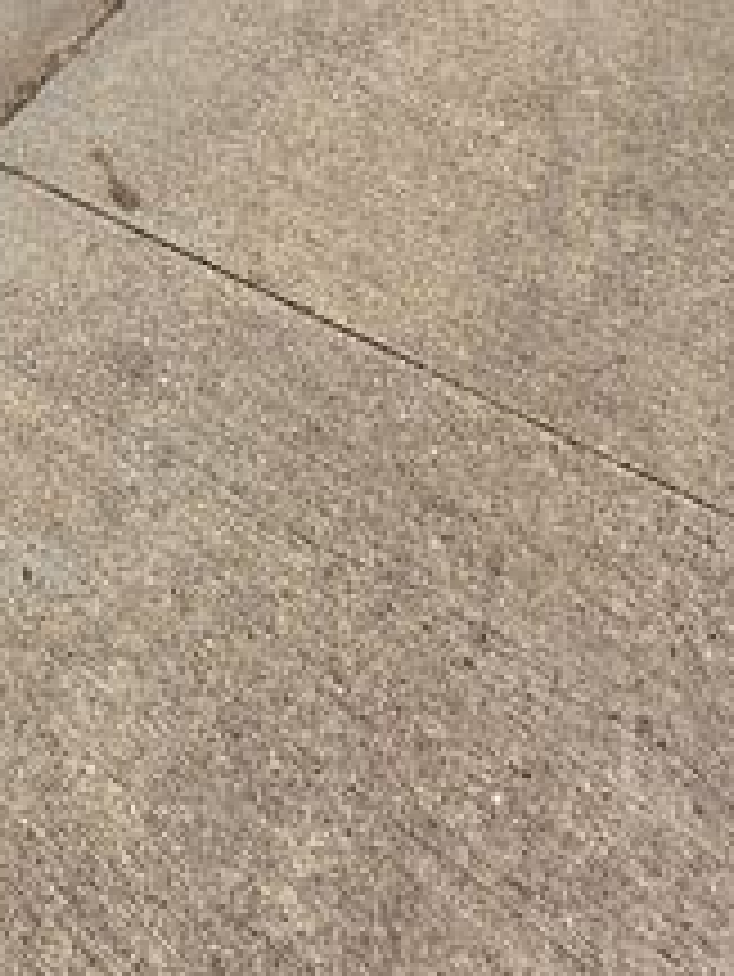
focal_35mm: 40
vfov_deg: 29.9
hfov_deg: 28.1
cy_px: -452
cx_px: -275
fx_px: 1130
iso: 32
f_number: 1.9
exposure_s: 1/2657
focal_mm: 2.2
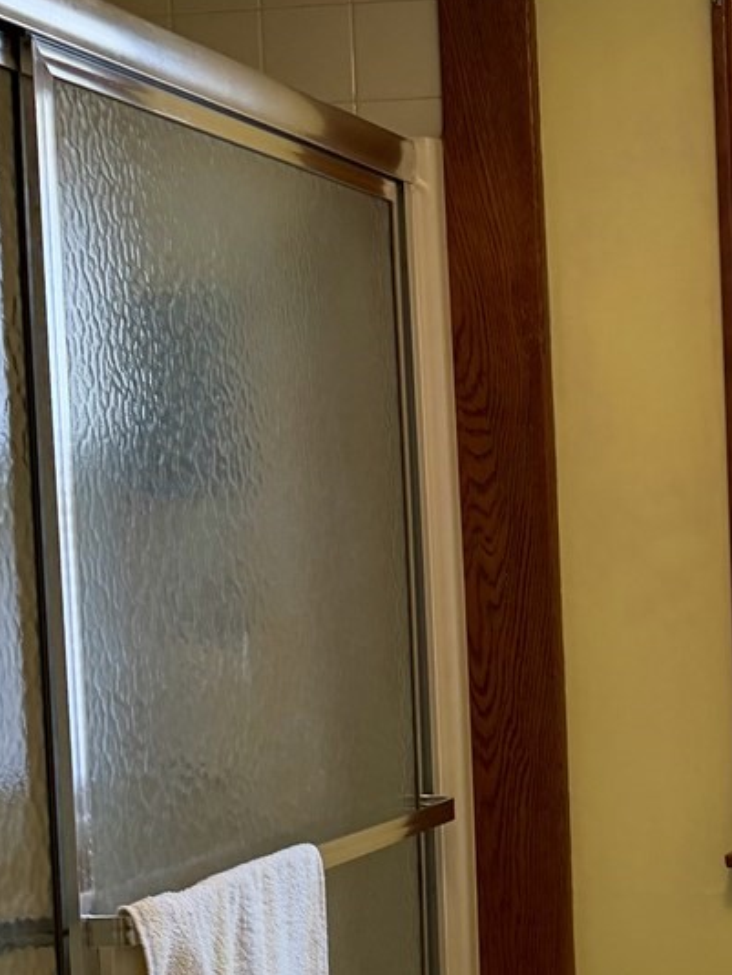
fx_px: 1944
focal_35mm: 69
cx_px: 924
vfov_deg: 27.8
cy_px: 705
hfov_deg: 19.8
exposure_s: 1/120
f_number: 1.78
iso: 200
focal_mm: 6.76
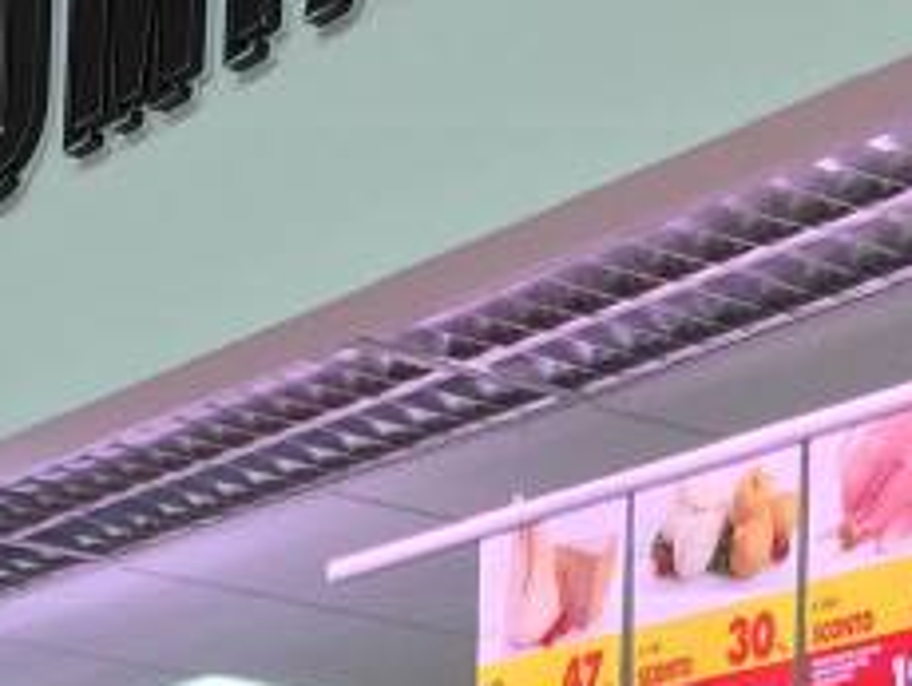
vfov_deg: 10.6
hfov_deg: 15.1
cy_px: 1332
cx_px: 95
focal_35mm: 129
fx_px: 3402
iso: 40
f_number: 2.2
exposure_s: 1/100
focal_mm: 4.15
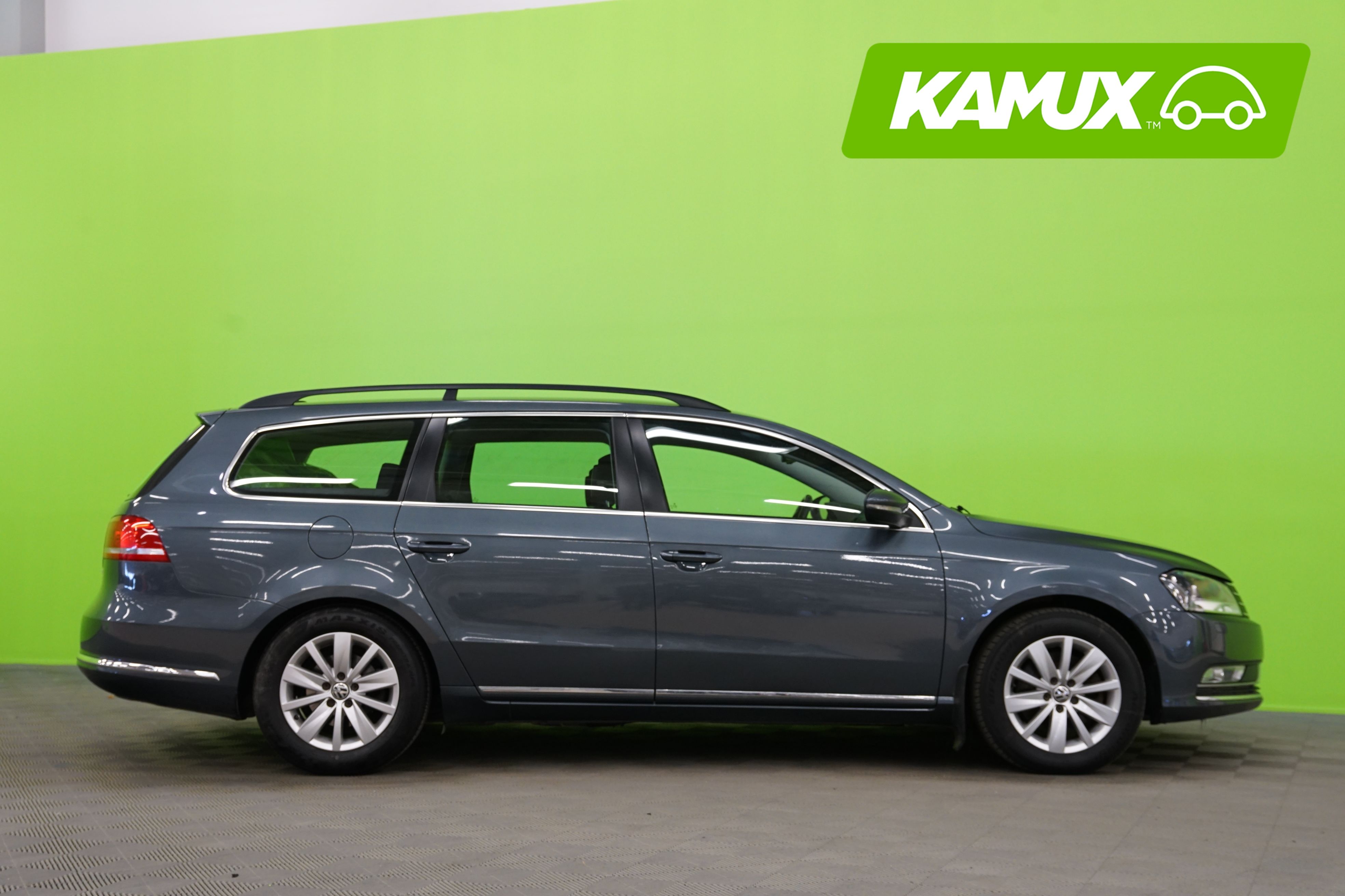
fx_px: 1831
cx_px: 672
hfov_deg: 40.3
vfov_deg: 27.5
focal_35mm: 49
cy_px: 448
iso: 1250
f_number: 6.3
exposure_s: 1/15
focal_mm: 49
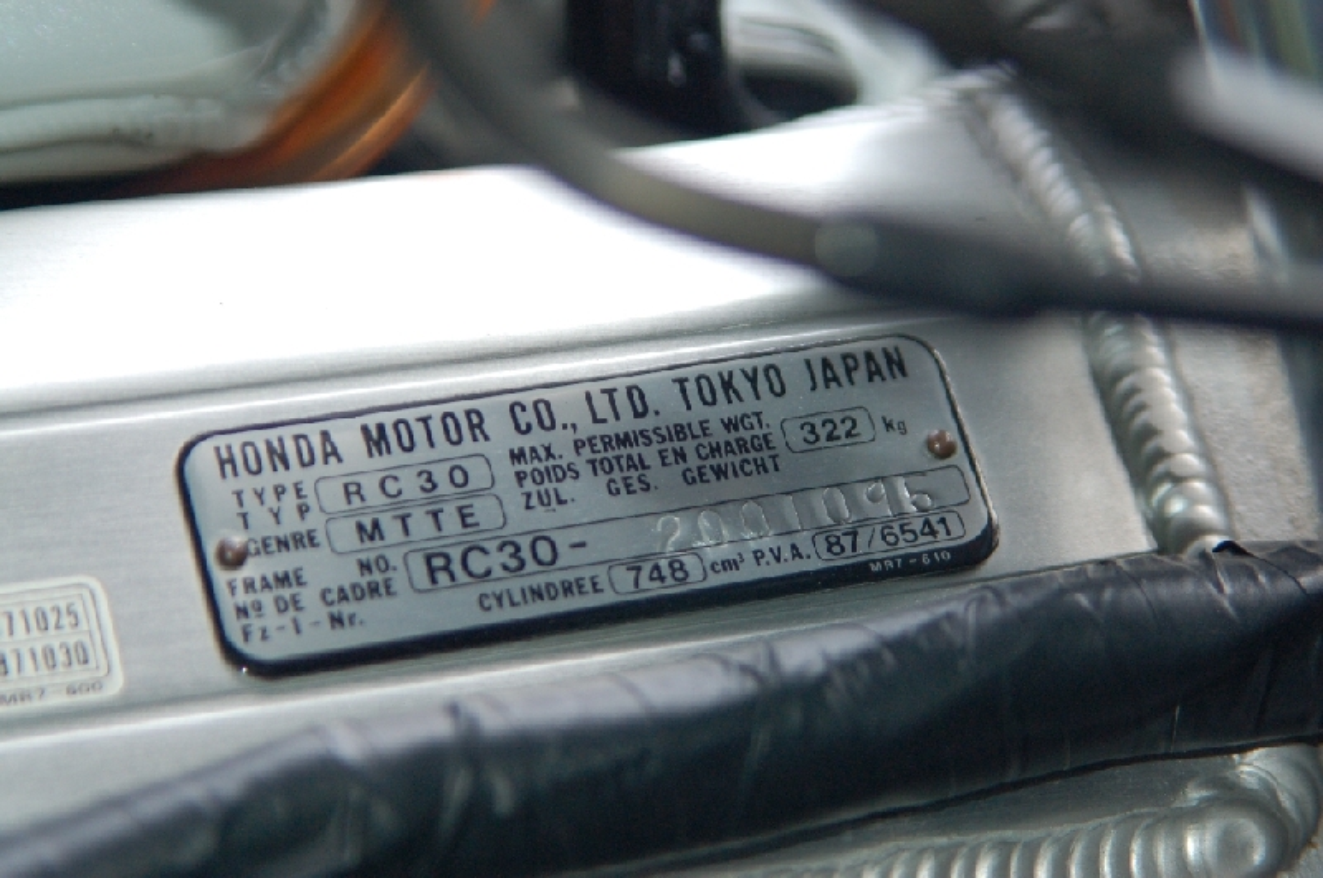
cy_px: 439
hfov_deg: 13.1
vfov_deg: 8.7
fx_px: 5780
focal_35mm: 158
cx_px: 662
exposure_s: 1/500
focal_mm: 105
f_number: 4
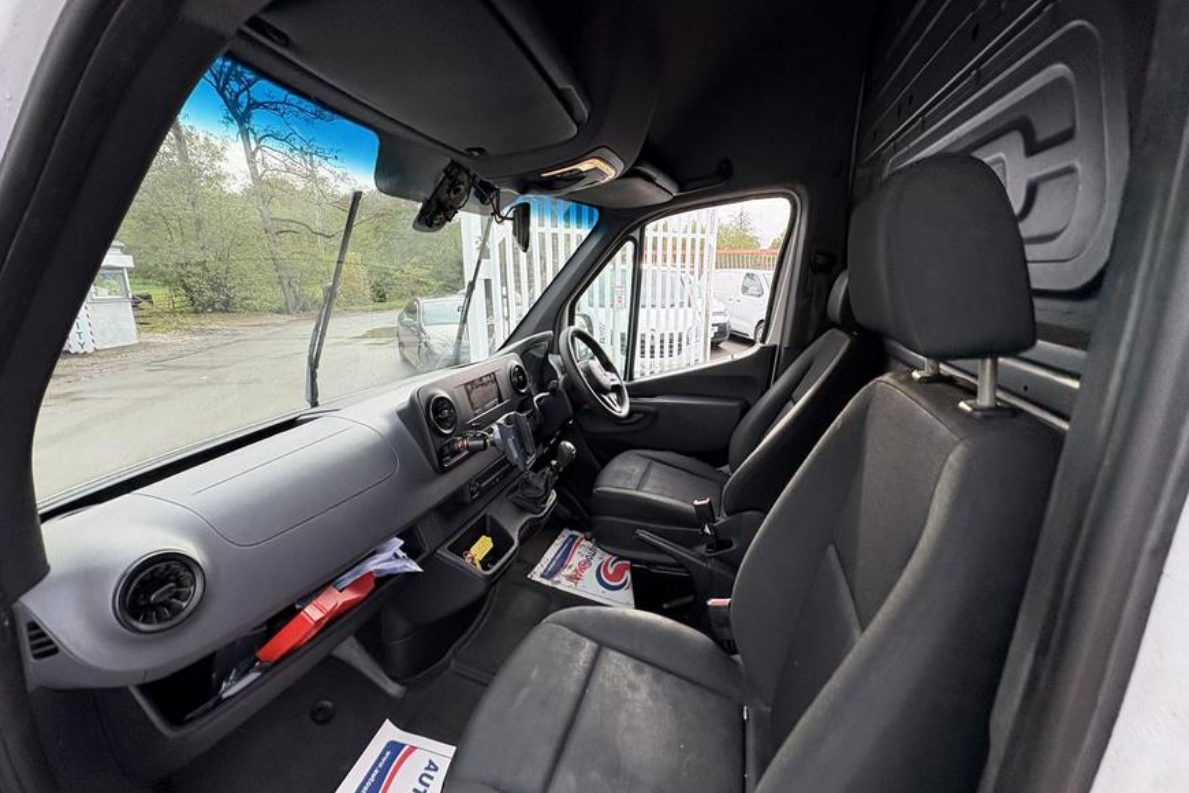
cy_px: 395
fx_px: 495
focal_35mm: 15
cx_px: 600
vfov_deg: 77.3
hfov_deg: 100.4
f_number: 2.2
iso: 80
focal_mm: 2.22
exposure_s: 1/128
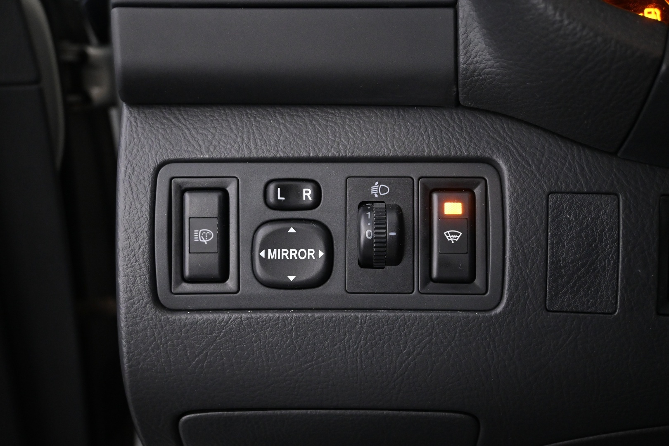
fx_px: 641
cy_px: 223
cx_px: 334
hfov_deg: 55.1
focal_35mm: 34
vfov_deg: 38.4
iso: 2500
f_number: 4.2
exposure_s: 1/20
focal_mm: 23
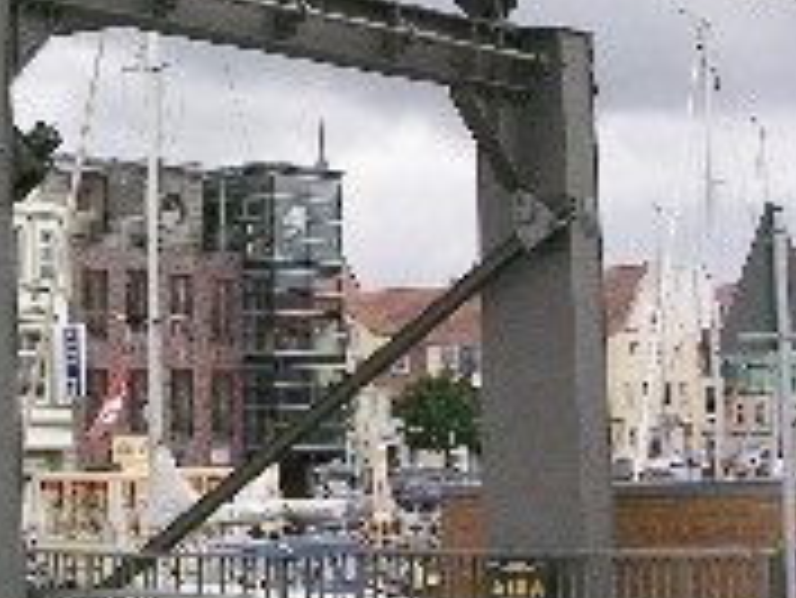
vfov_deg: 12.8
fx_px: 2669
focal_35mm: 116
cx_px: 65
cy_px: 216
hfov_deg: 16.7
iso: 50
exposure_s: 1/102
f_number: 5.6
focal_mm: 8.9
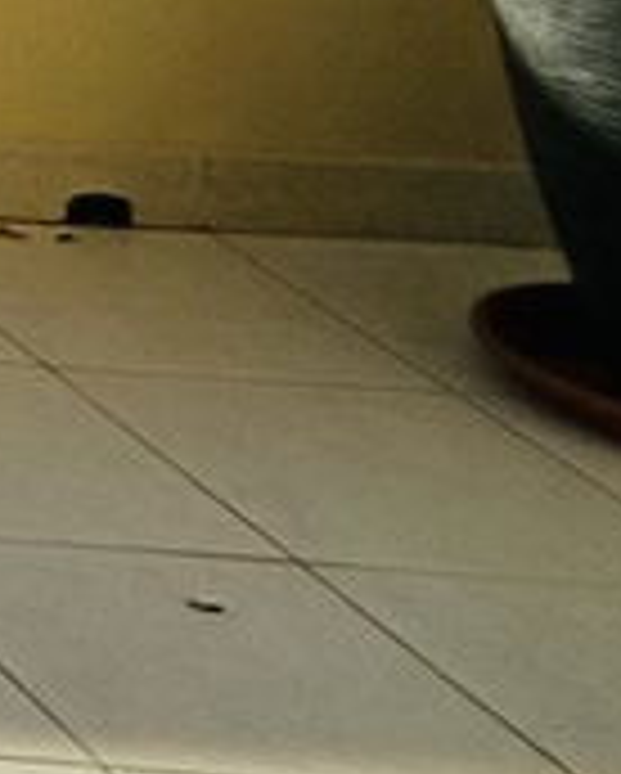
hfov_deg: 6.3
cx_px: -2520
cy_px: -832
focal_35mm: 127
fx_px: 2913
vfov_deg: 12.9
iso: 50
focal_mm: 2.22
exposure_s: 1/5291
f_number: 2.2
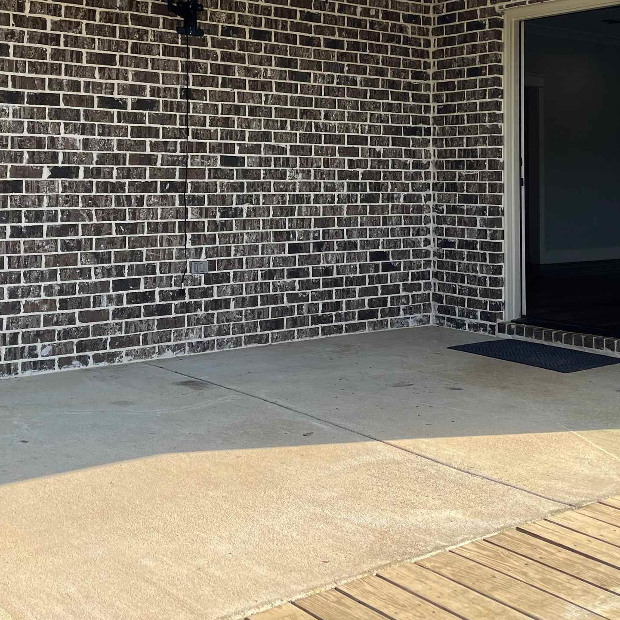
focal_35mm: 49
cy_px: 131
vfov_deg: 33.7
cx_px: 327
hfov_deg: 34.7
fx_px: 993
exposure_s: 1/761
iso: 50
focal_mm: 5.1
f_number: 1.6
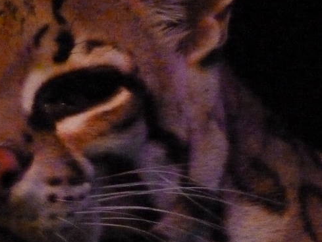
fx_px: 5387
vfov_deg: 2.6
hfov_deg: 3.4
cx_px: 171
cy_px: 208
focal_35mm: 579
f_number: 3.8
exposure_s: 1/15
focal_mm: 31.9
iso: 1600
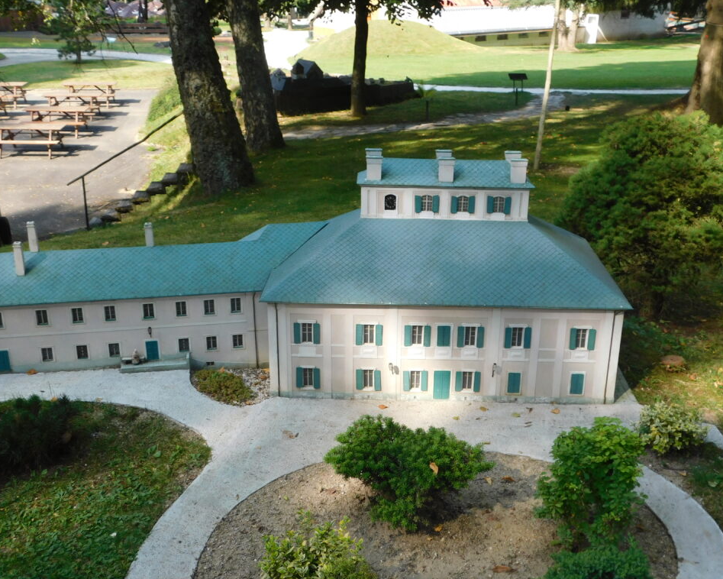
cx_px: 371
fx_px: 813
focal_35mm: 38
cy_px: 292
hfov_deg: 47.9
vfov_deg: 39.2
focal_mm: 6.3
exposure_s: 1/250
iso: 125
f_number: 3.5
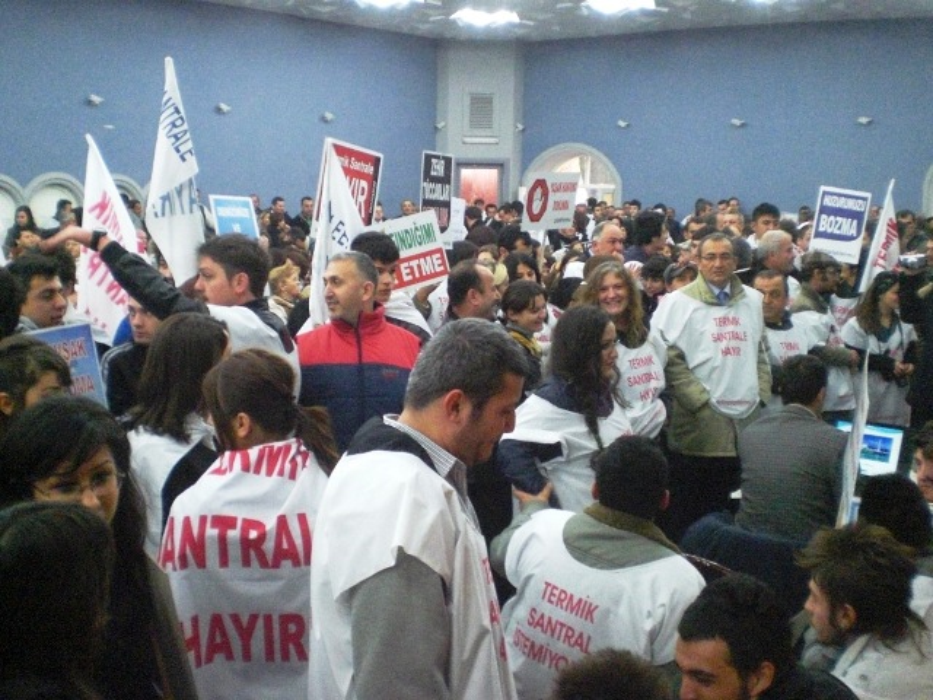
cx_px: 466
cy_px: 350
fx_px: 1024
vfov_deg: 37.7
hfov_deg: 49.0
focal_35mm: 38
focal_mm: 6.3
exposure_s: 1/40
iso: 800
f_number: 3.1
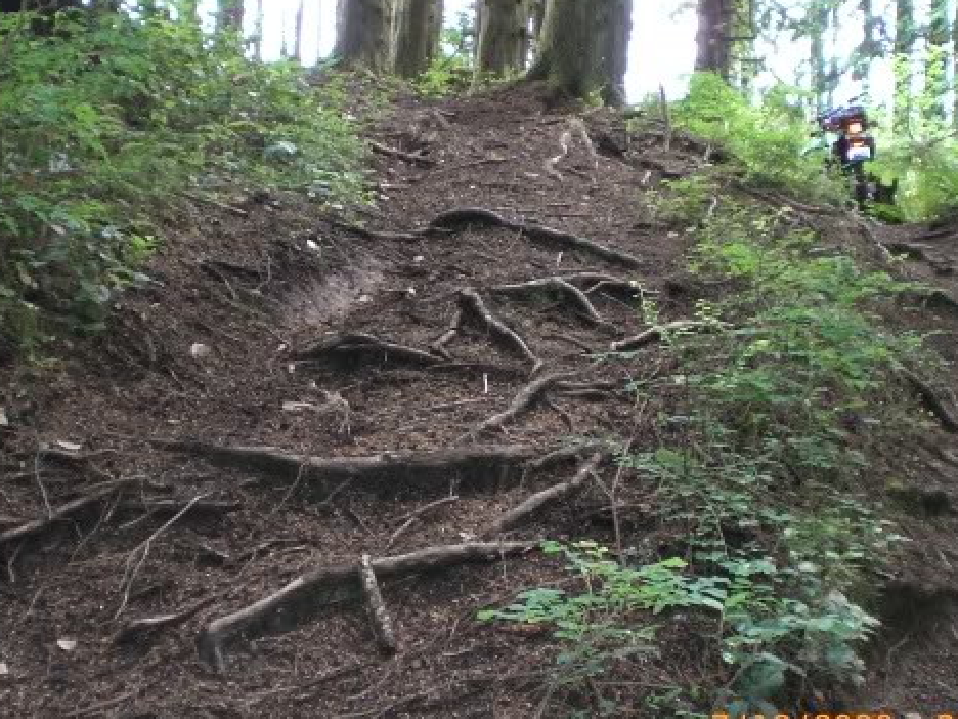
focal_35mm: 52
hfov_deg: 36.8
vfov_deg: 28.0
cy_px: 336
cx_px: 461
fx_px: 1439
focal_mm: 6.3
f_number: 3.1
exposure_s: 1/60
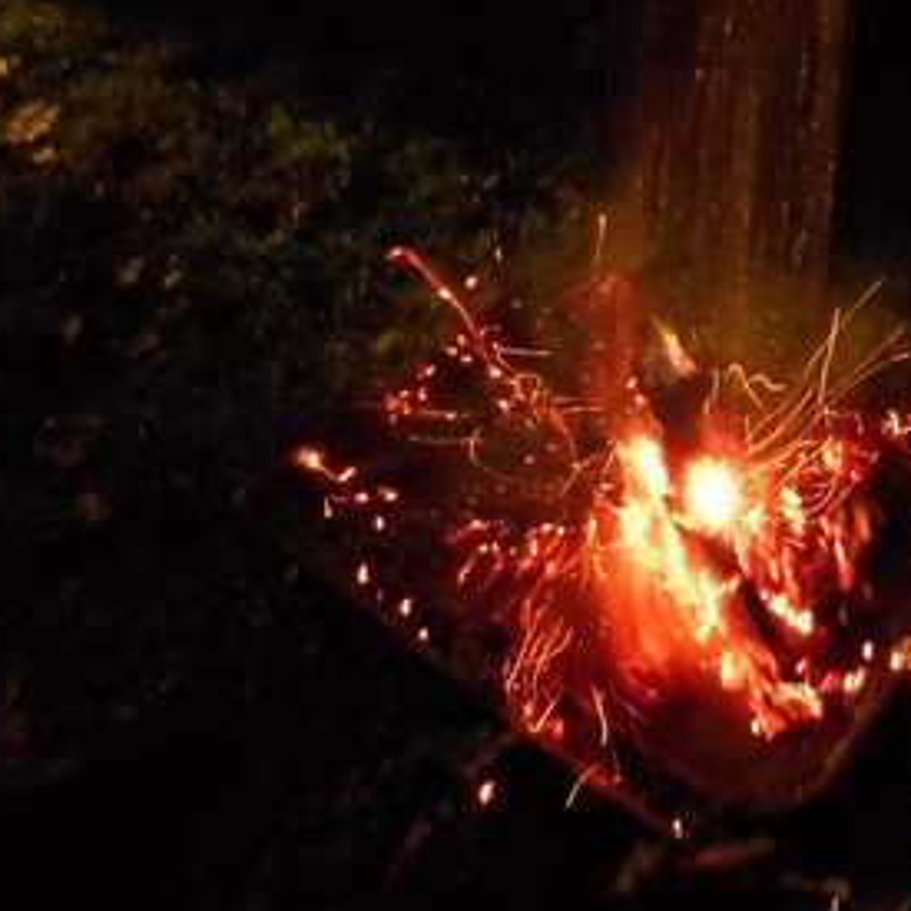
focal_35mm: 45
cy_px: 505
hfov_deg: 36.3
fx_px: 1340
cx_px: 729
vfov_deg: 37.5
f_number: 3.3
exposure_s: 1/3.2
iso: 1600
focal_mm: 4.9
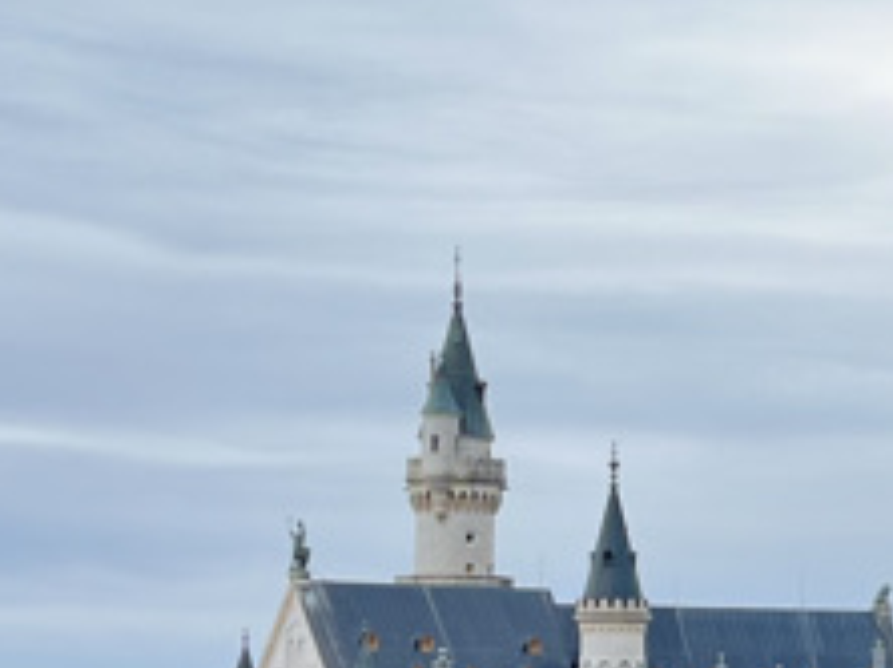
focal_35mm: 120
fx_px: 3092
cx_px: 949
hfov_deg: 16.0
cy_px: 527
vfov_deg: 12.3
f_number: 1.5
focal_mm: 5.7
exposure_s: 1/371
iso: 50
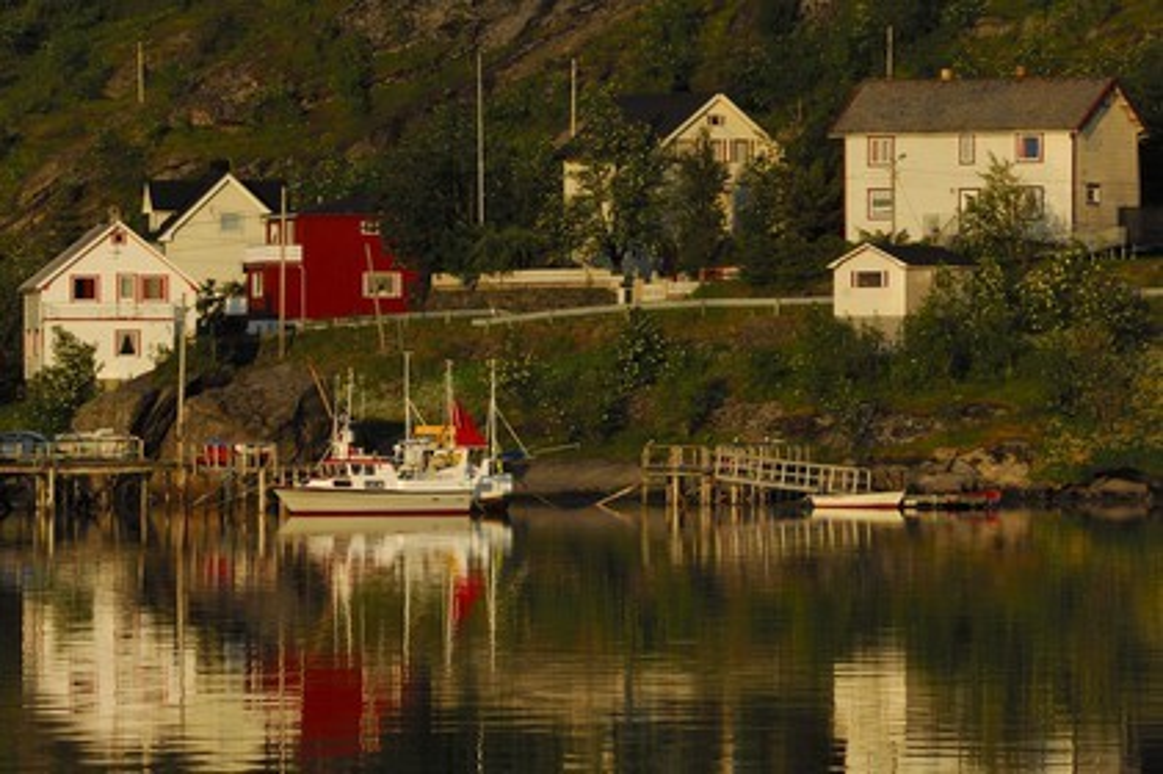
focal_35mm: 300
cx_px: 582
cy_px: 387
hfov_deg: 6.9
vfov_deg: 4.6
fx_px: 9684
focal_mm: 200
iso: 100
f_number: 11
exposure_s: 1/100
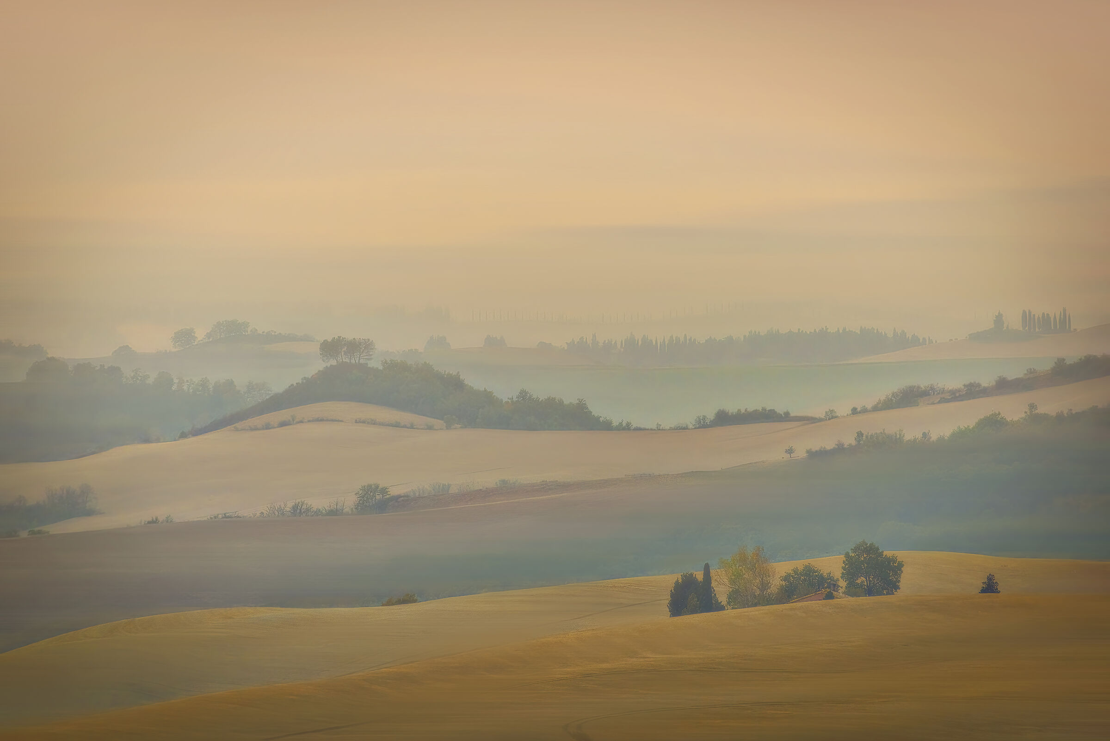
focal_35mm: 450
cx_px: 555
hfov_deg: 4.6
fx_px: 13879
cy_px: 370
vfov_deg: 3.1
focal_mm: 450
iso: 1250
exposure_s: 1/100
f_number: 8
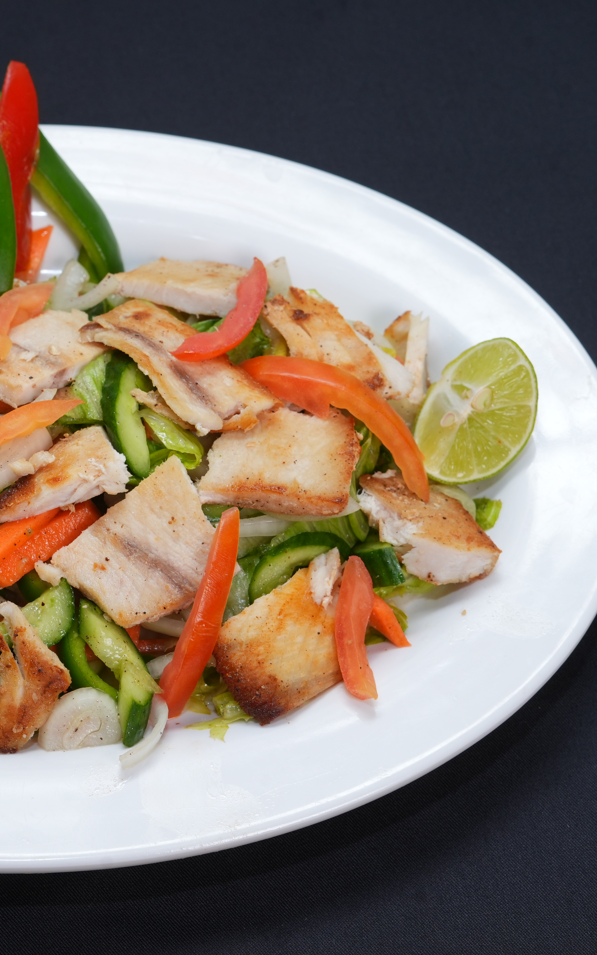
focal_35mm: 77
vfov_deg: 26.8
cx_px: -3
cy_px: 480
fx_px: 2005
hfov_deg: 16.6
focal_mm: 50
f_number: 8
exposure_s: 1/100
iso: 320
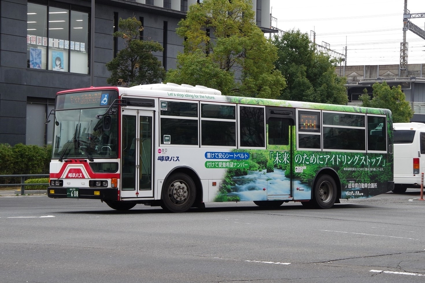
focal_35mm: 72
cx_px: 212
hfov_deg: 28.1
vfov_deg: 18.9
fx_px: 850
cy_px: 142
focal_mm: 48
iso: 400
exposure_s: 1/200
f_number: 8
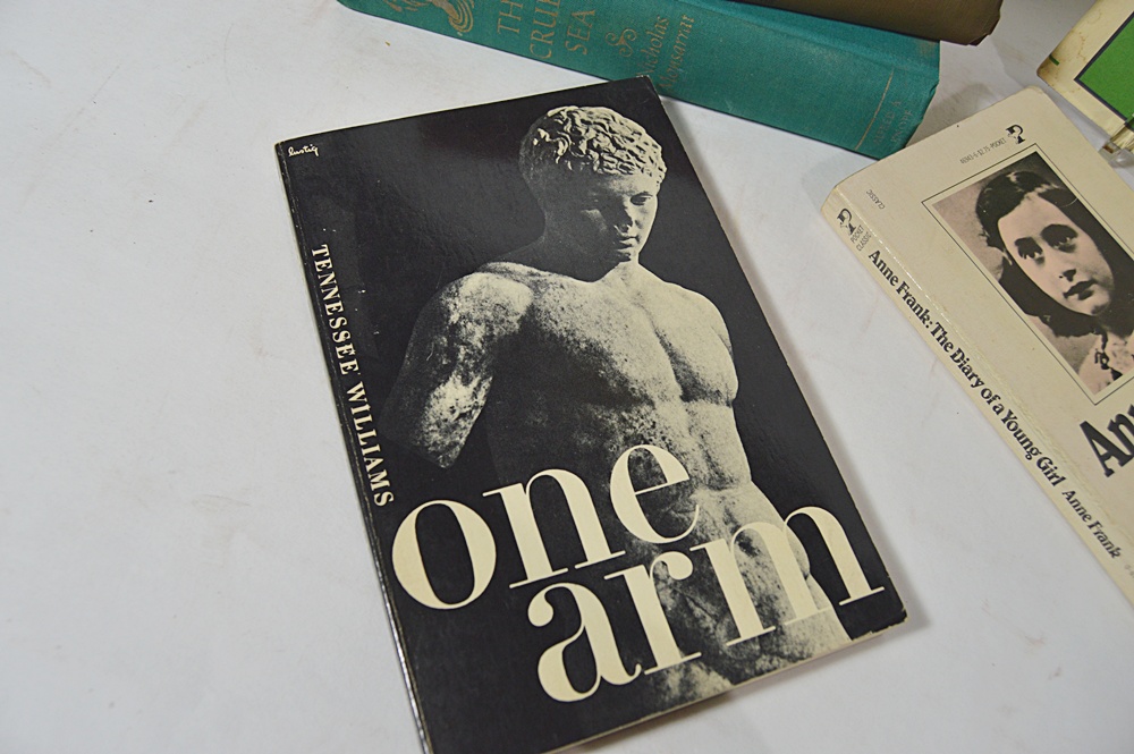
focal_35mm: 27
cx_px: 567
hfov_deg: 67.4
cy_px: 377
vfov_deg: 47.9
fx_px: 850
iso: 400
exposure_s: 1/100
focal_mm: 18
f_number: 5
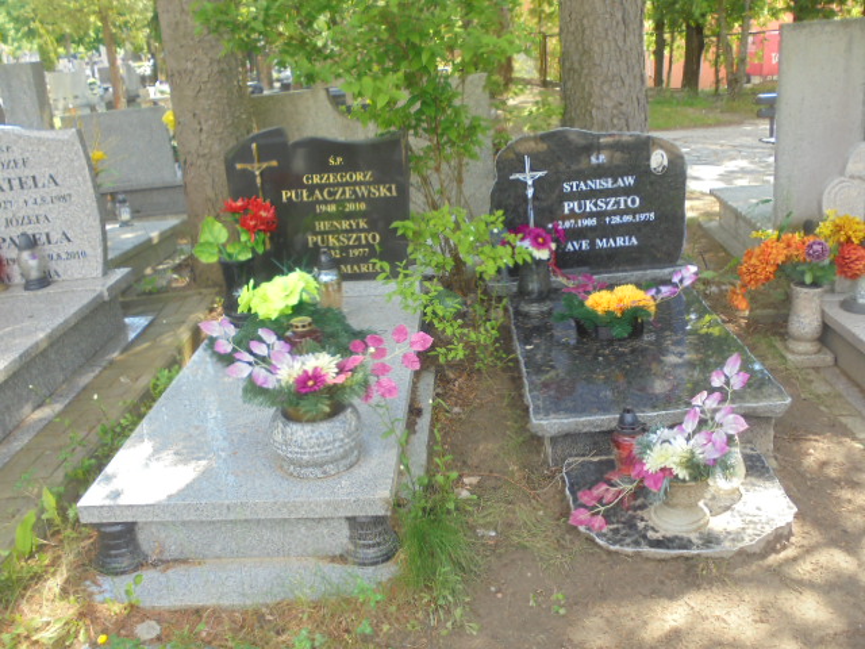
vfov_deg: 41.8
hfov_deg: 54.0
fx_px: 850
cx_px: 432
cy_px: 324
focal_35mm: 34
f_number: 4
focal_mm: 6.1
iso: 100
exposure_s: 1/80
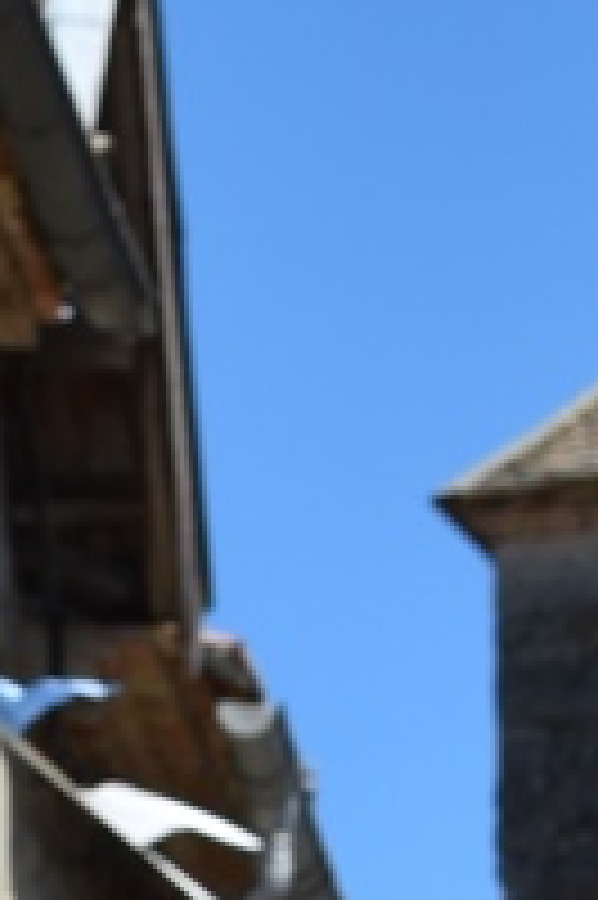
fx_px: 9827
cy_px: 1768
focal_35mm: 394
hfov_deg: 3.5
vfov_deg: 5.1
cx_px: 324
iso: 100
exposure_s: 1/250
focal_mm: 35
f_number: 8
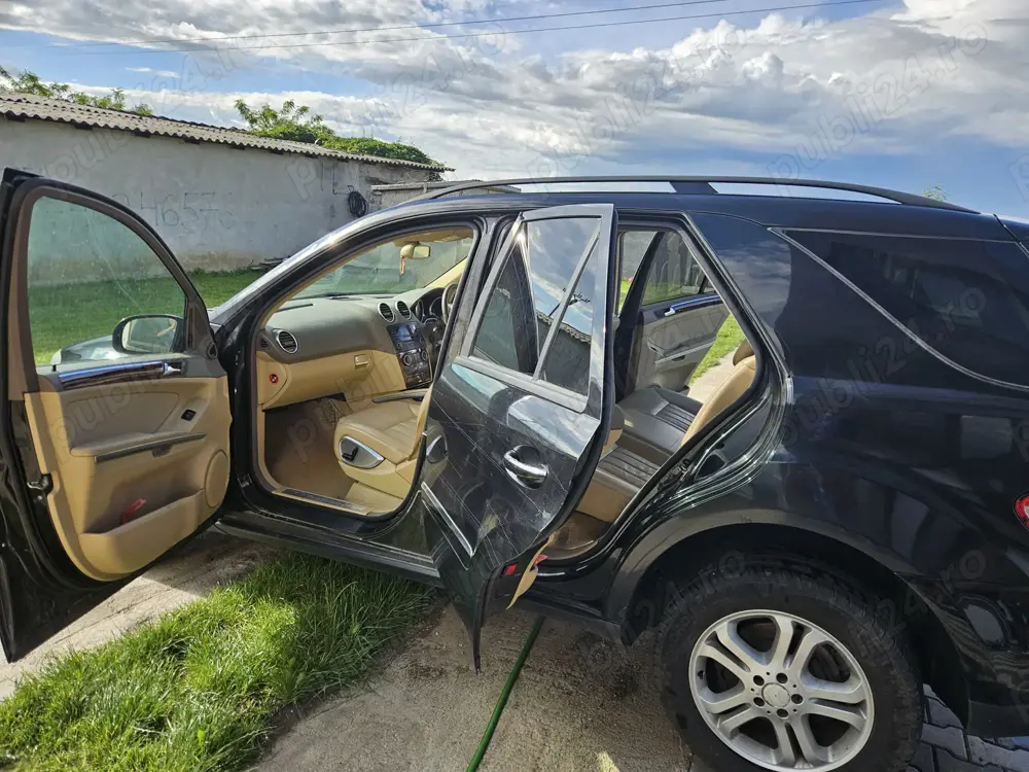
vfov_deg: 58.9
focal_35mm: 23
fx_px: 684
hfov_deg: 73.9
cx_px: 514
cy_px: 386
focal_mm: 5.4
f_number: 1.8
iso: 25
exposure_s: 1/801
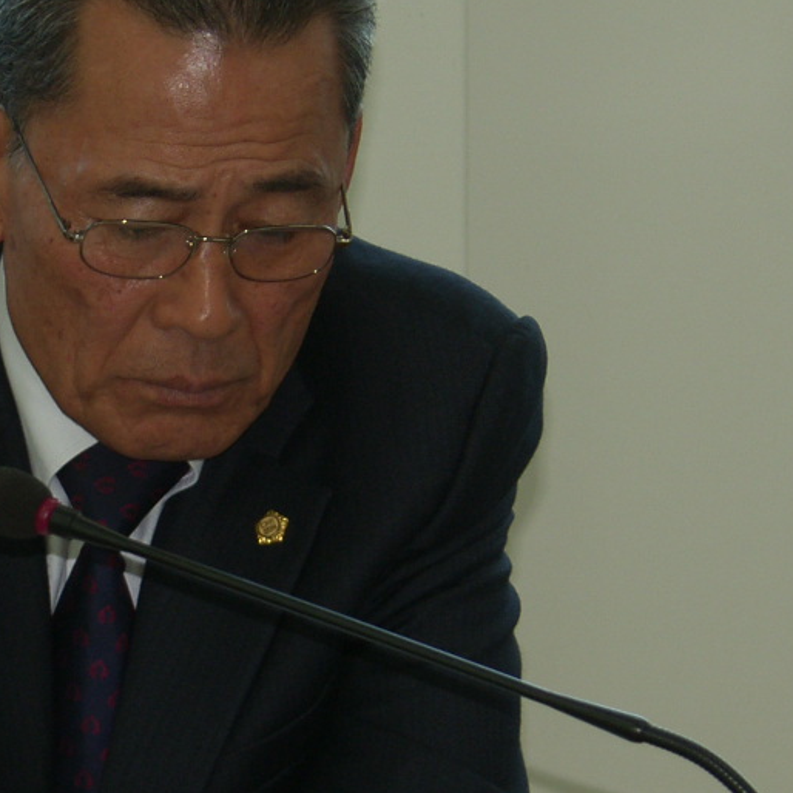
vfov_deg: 5.7
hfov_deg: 5.7
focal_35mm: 309
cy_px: 508
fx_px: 8009
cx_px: 66
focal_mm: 28.3
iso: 50
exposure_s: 1/100
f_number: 3.5
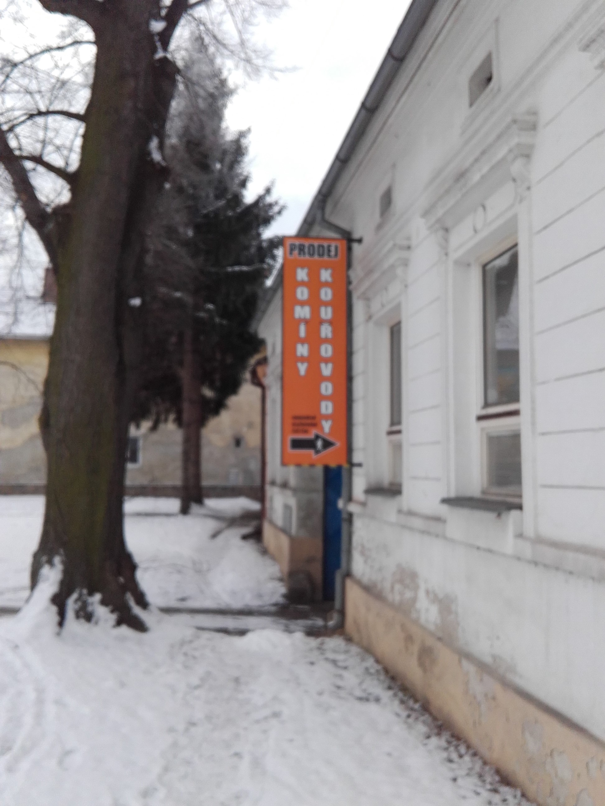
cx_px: 302
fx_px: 722
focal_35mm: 31
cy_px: 403
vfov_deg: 58.4
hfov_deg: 45.4
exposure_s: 1/436
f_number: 2.2
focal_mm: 3.3
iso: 50
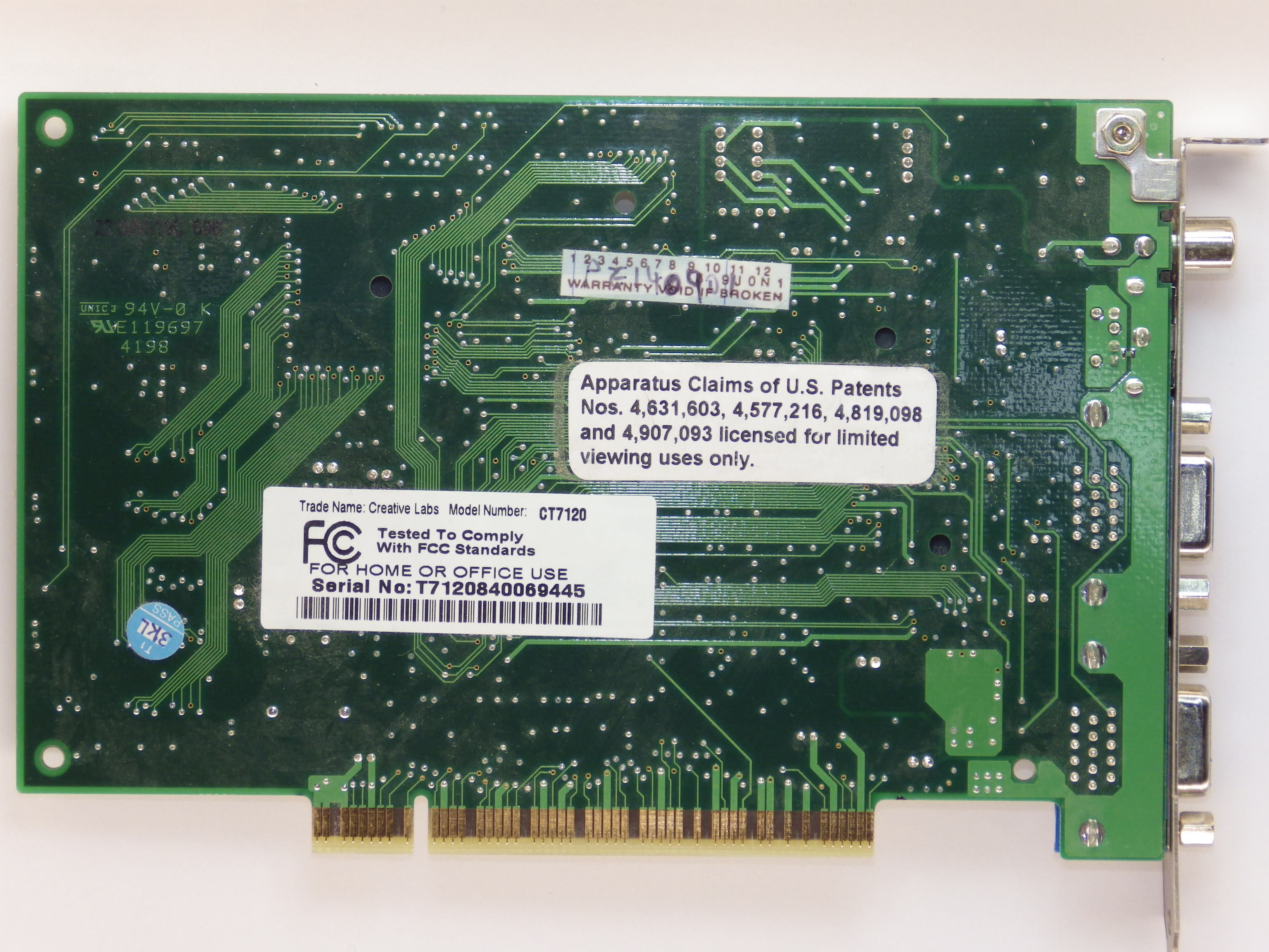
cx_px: 634
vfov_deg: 8.8
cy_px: 476
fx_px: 6195
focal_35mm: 169
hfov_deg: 11.7
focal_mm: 30.4
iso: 100
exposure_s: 1/160
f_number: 5.3
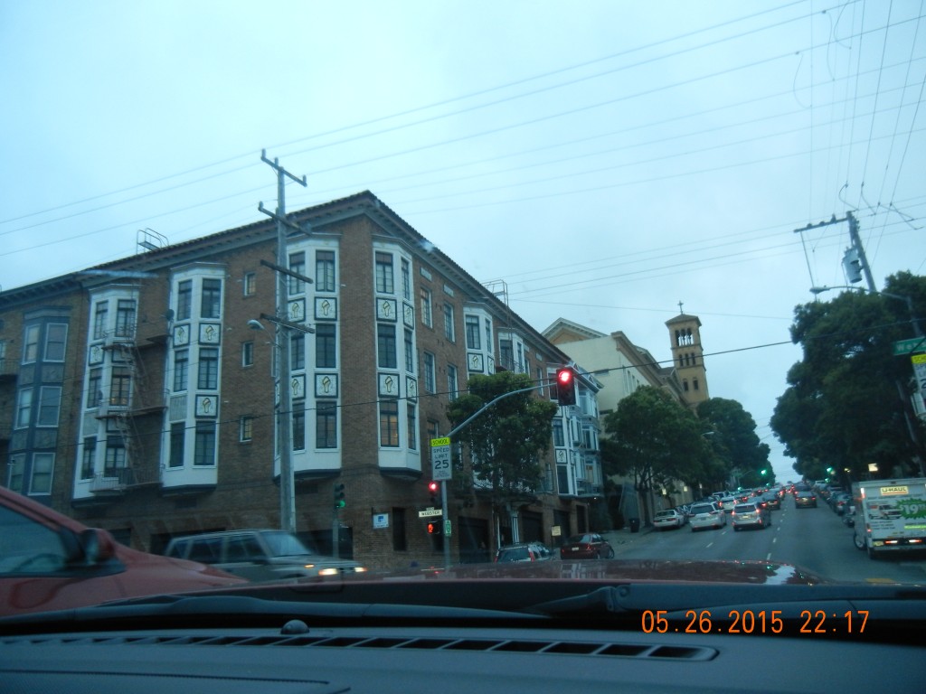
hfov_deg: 60.0
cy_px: 347
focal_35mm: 30
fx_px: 803
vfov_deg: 46.8
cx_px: 463
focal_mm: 5.4
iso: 400
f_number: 3.5
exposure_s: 1/41.3
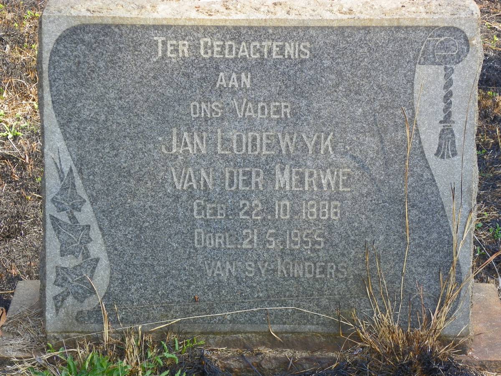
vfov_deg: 15.2
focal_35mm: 97
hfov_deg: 20.2
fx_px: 1404
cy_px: 188
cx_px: 250
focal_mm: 17.3
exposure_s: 1/80
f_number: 4
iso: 64
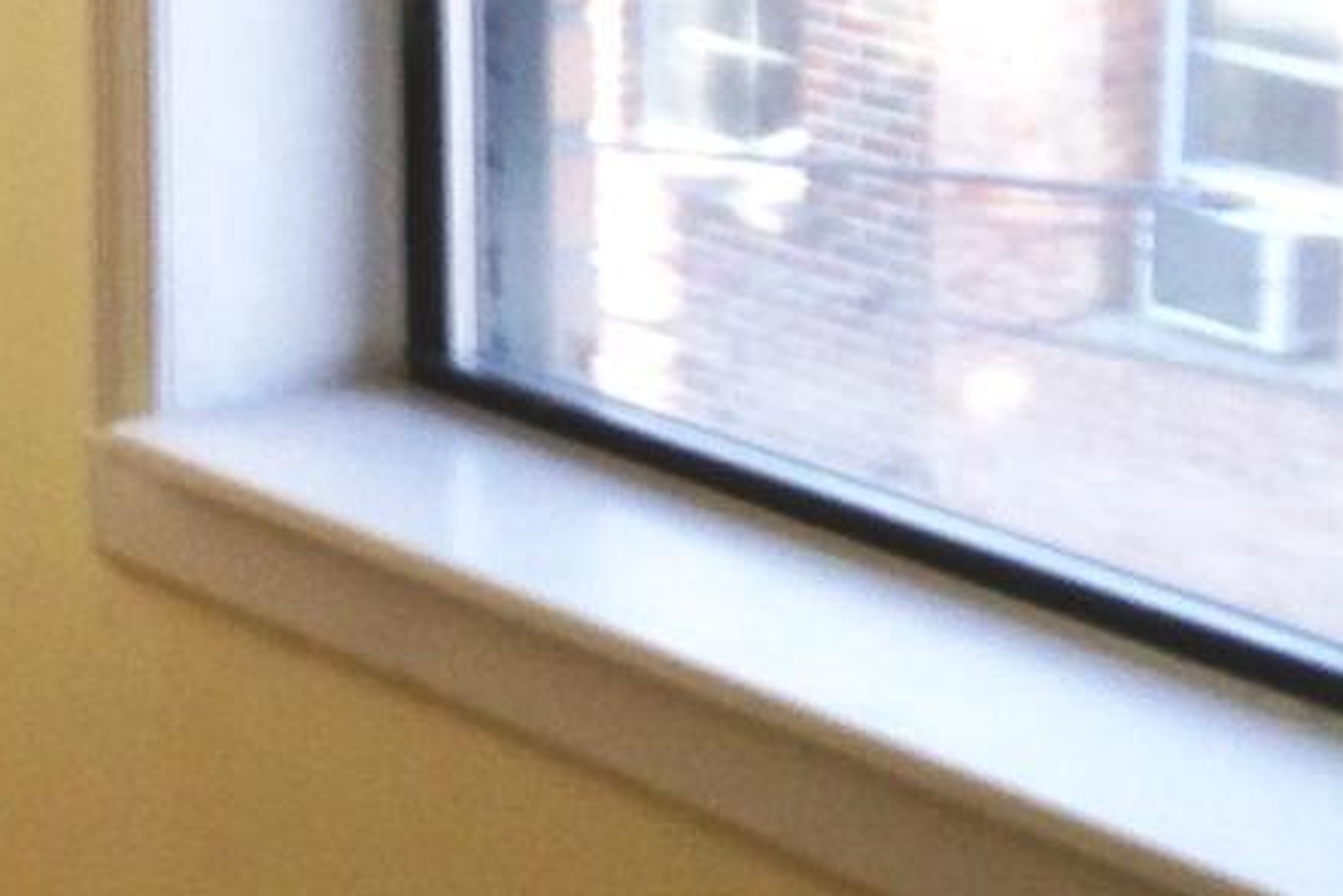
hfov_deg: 11.5
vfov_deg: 8.5
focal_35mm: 159
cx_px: -1443
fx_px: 5933
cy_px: -222
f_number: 2.4
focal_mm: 4.13
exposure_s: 1/138
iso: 64
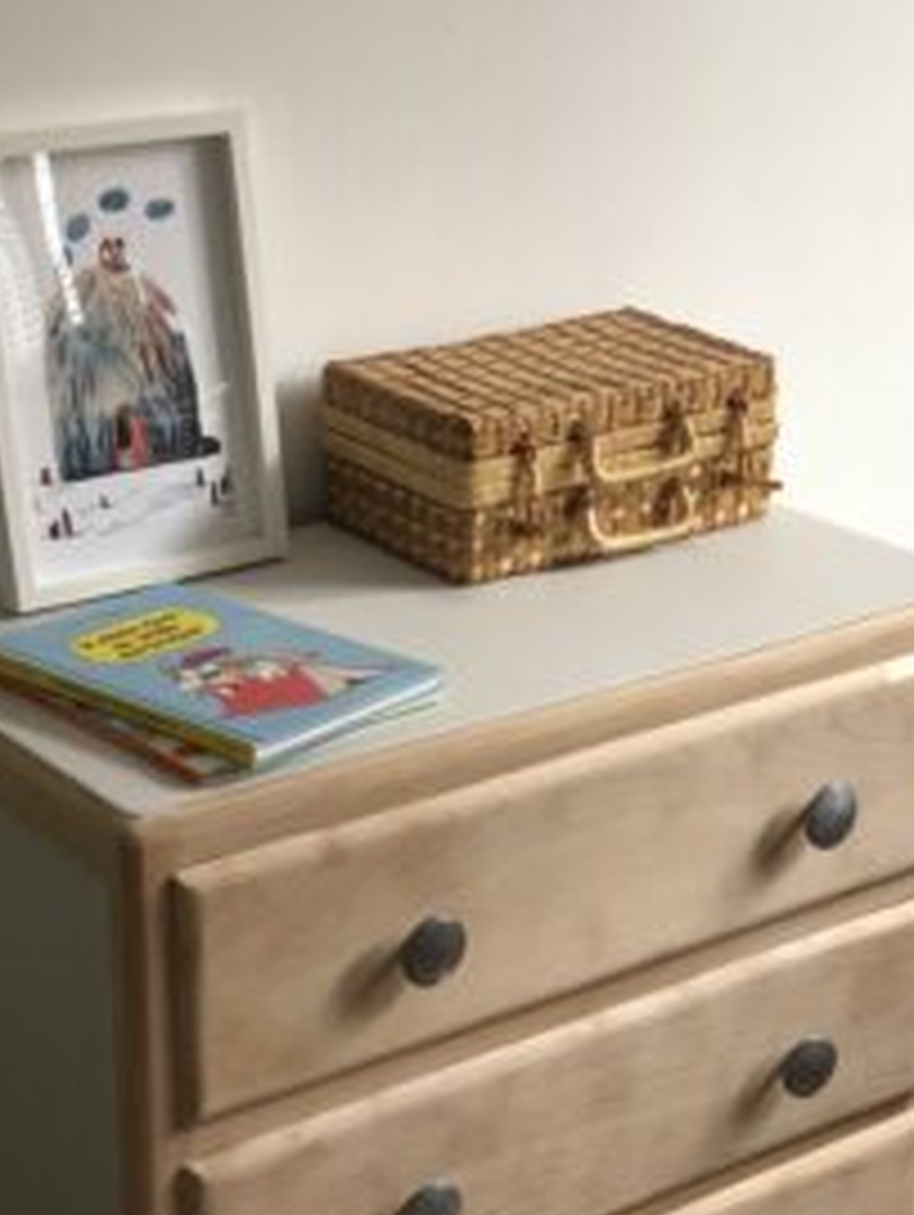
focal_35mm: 77
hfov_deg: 19.2
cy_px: 886
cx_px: 428
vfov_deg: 25.1
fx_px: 2707
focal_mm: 6
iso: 160
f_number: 2.4
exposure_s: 1/20
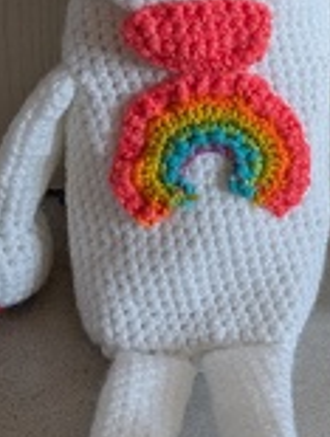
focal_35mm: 75
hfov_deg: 19.7
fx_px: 949
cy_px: 141
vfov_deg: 25.8
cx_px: 195
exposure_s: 1/24
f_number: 1.89
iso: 157
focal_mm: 5.43
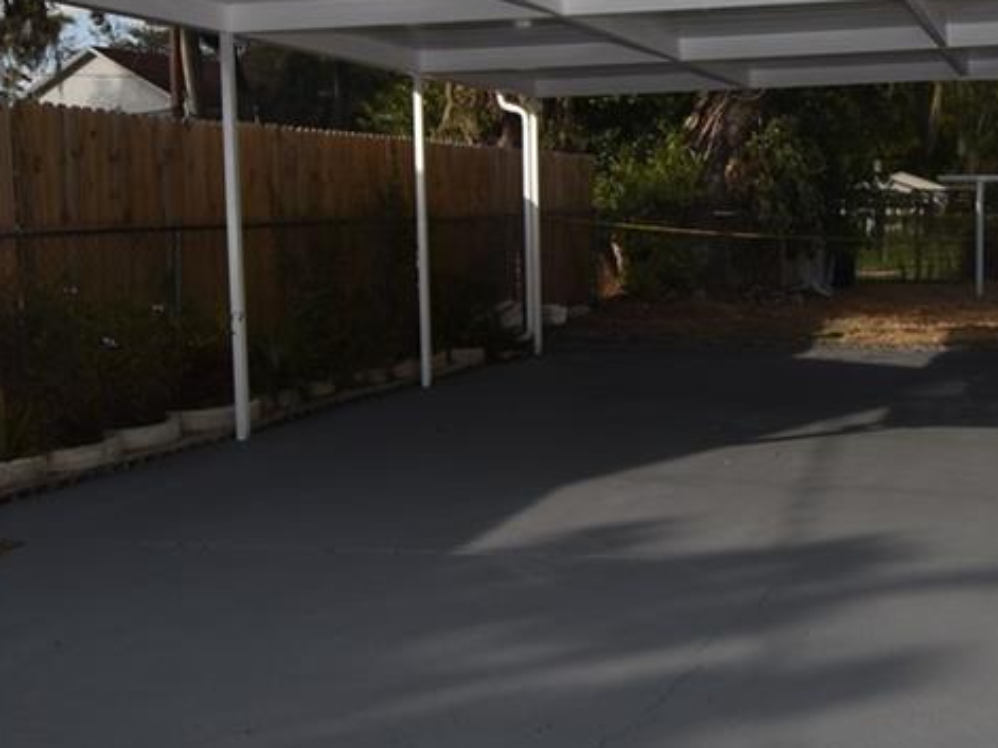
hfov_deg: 36.9
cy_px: 362
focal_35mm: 49
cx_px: 860
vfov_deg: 29.7
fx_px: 1412
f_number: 9
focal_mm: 10
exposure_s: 1/200
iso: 100
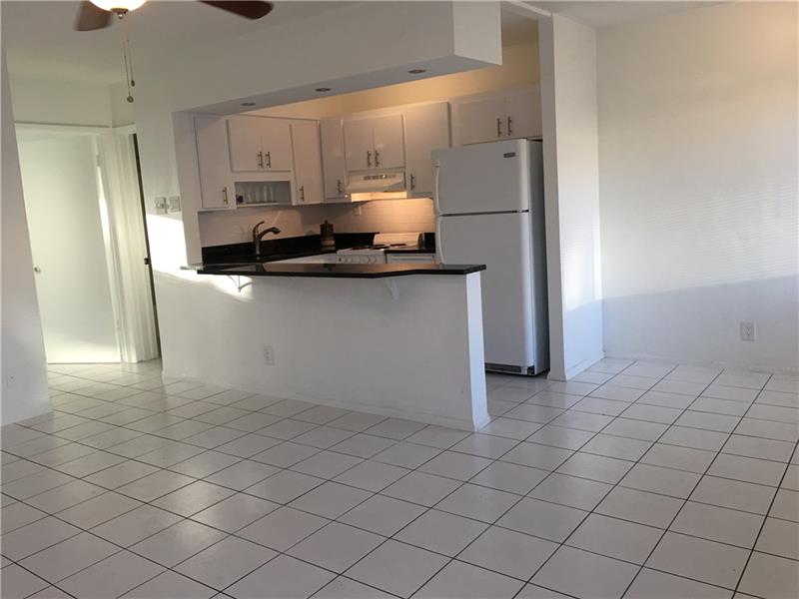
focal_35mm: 29
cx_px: 400
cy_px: 300
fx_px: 669
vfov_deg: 48.2
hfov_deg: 61.7
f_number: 2.2
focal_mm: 4.15
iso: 25
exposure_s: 1/30
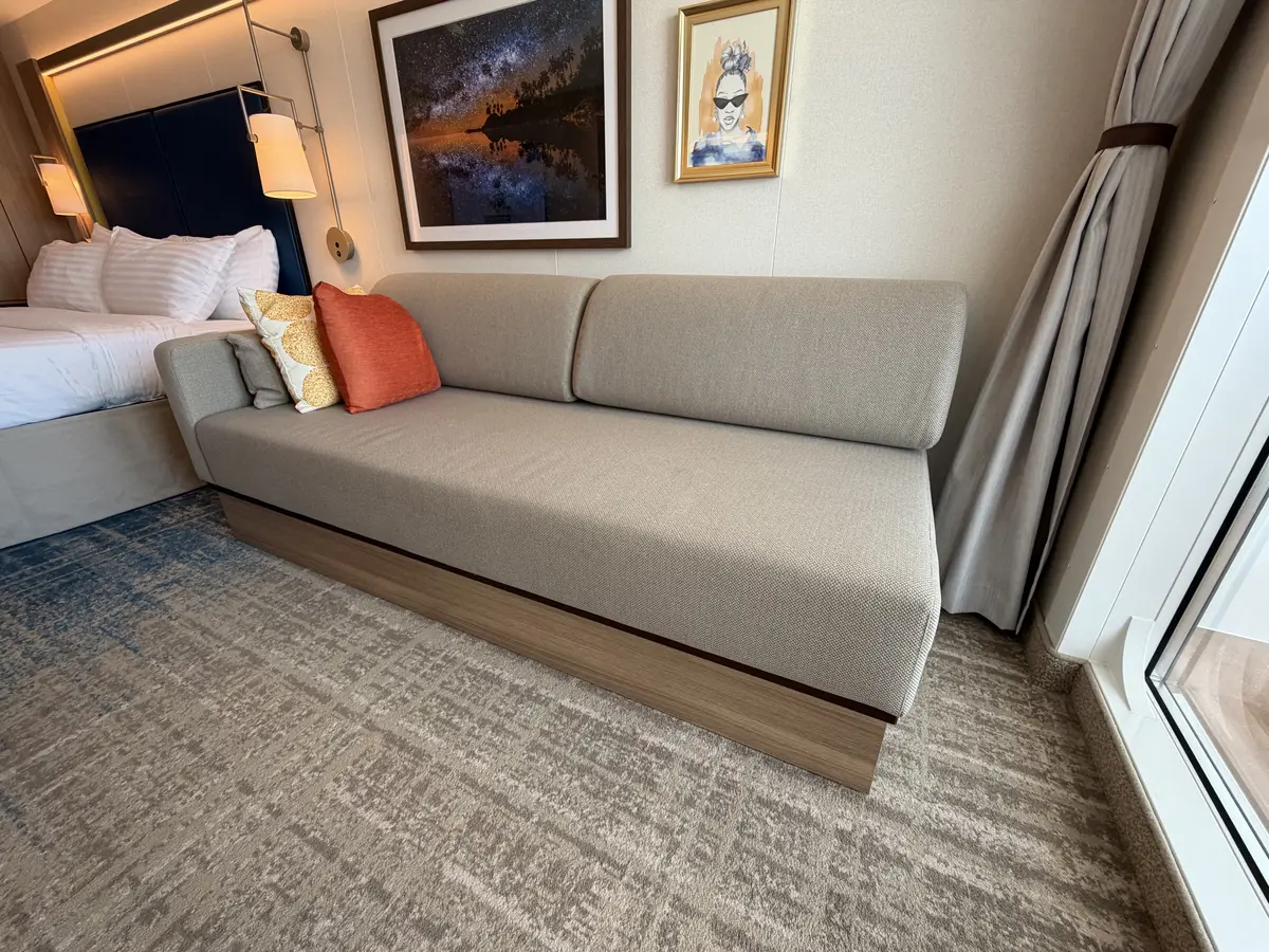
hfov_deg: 102.1
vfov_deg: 85.7
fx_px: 513
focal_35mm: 14
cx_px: 634
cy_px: 476
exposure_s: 1/121
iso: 125
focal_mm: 2.22
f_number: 2.2
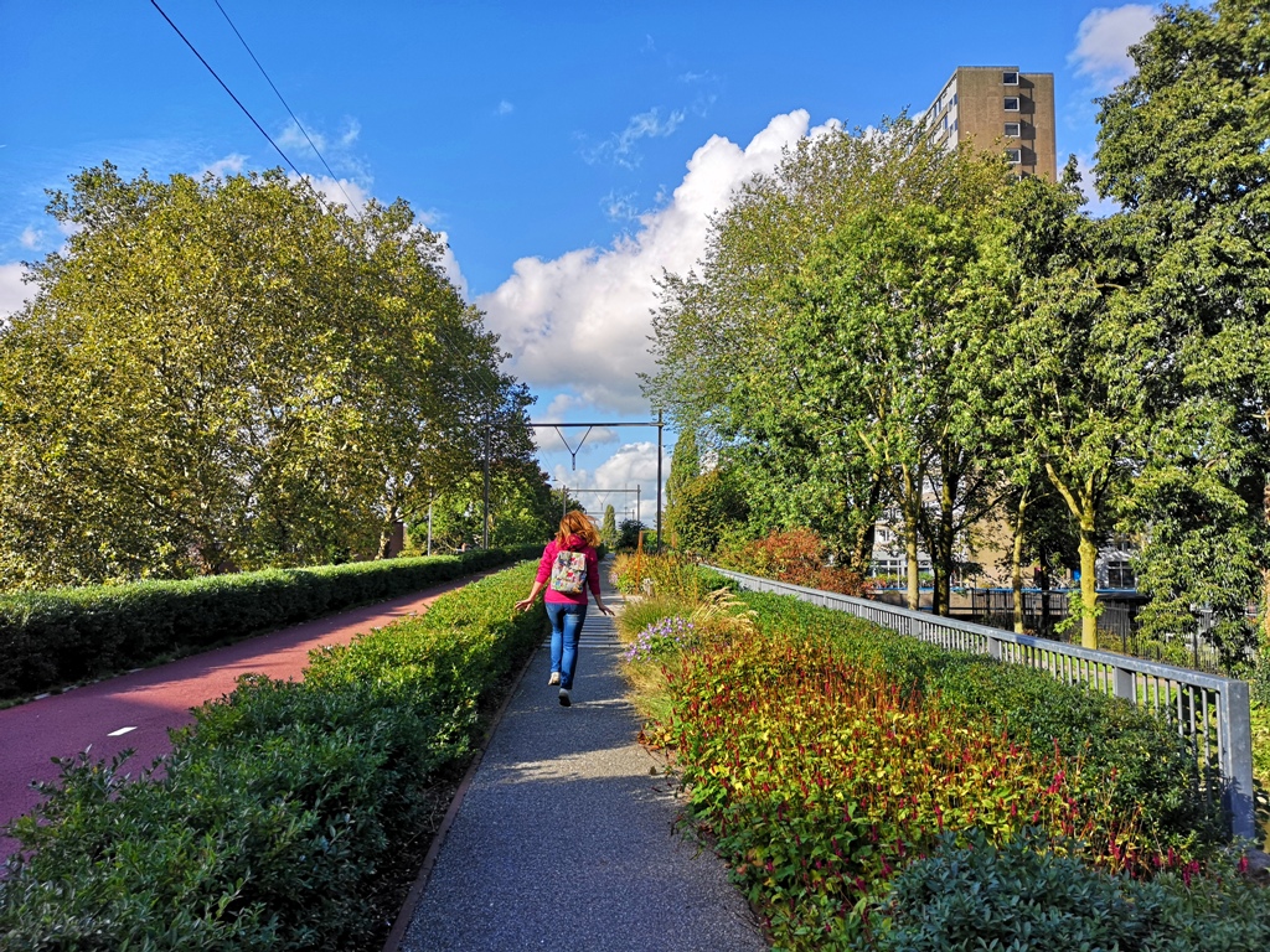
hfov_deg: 65.3
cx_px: 635
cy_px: 476
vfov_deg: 51.4
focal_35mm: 27
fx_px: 991
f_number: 1.8
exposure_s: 1/1522
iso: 50
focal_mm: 3.95
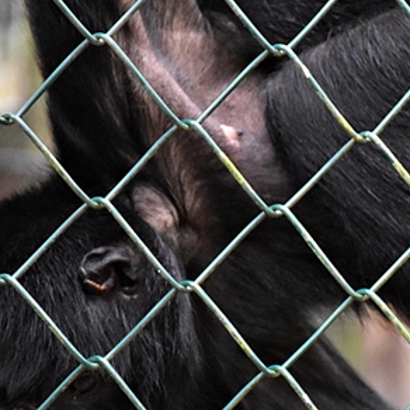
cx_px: 439
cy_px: 282
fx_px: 4797
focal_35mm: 358
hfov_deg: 4.9
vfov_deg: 4.9
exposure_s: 1/125
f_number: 5.3
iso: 3200
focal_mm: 80
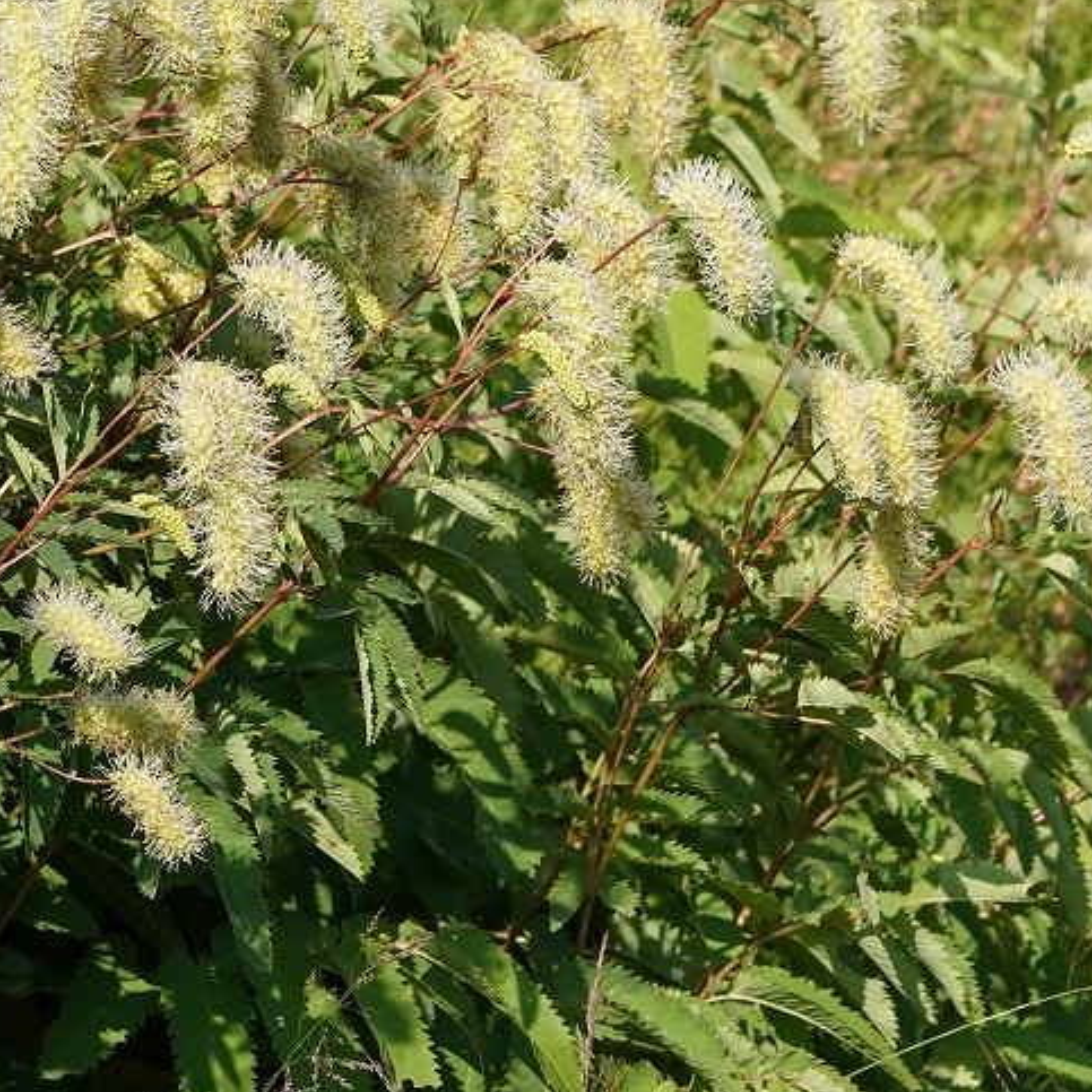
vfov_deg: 6.1
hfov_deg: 6.1
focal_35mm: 285
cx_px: 387
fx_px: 10172
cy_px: 260
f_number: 9
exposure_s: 1/320
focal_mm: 90
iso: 250
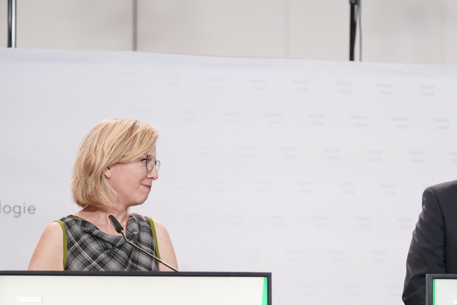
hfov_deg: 16.1
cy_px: 225
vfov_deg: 10.8
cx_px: 279
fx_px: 1612
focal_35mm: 127
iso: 2000
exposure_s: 1/250
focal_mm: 80
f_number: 2.8
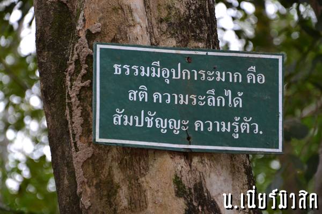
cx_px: 161
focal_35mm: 158
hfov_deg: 13.0
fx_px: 1409
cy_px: 107
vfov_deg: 8.7
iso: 1100
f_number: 5.6
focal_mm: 105
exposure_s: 1/500
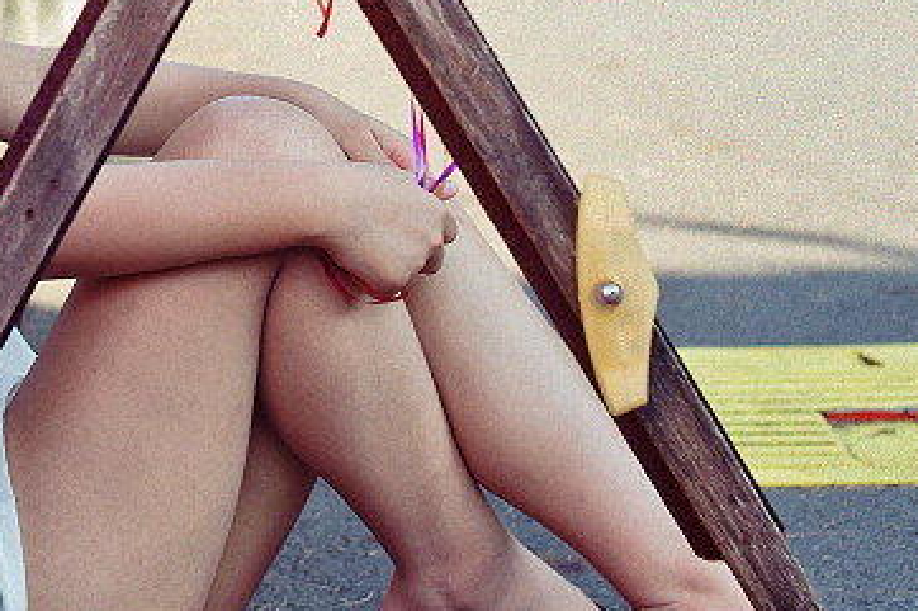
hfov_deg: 20.1
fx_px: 2523
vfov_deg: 13.6
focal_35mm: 99
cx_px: 58
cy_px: -44
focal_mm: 35
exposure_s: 1/250
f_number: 3.5
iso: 100
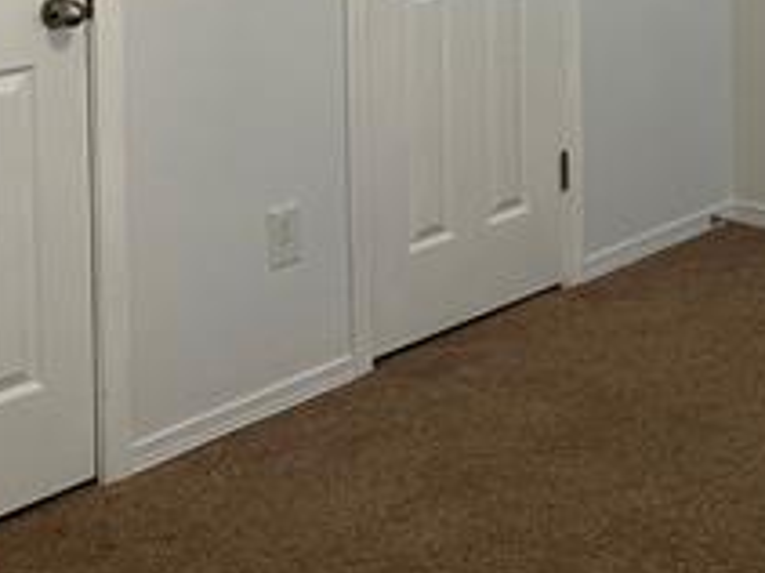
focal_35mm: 85
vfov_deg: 15.9
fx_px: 1877
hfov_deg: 21.6
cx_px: 874
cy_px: -281
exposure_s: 1/60
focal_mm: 3.99
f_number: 1.8
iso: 64
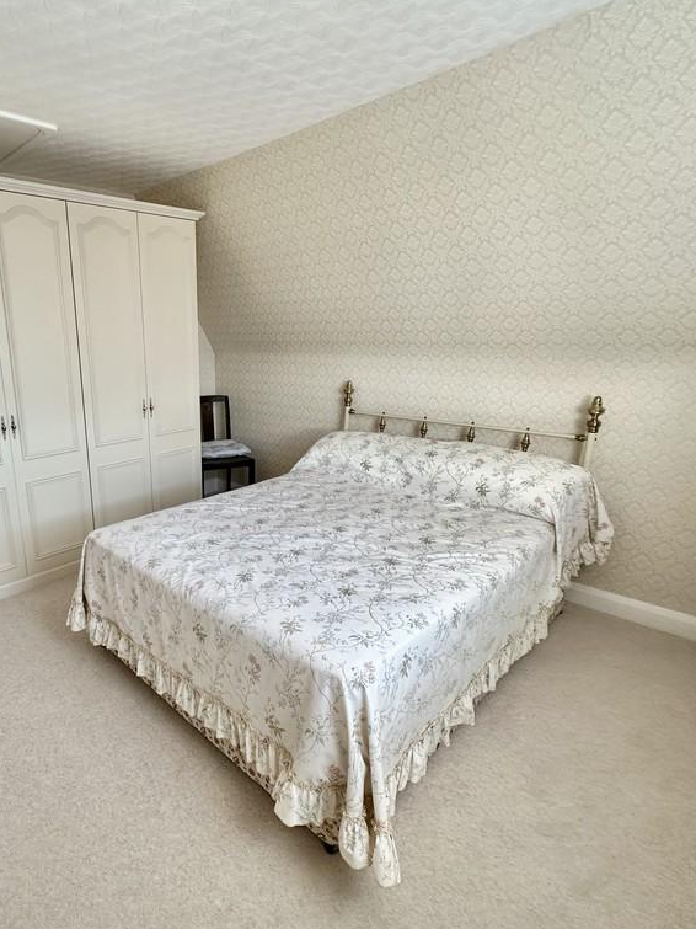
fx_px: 510
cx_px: 202
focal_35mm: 19
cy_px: 463
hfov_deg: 65.7
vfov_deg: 84.7
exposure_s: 1/99
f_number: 2.2
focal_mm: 2.22
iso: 125
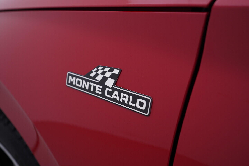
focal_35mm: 36
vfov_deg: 36.9
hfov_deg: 53.1
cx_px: 124
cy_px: 83
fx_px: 249
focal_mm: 24
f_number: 4
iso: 125
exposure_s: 1/80
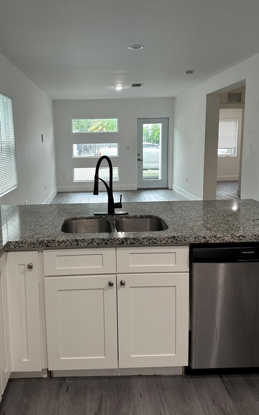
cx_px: 99
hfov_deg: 42.9
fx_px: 328
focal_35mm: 29
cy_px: 195
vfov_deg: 64.6
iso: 200
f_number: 1.78
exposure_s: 1/120
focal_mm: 6.86
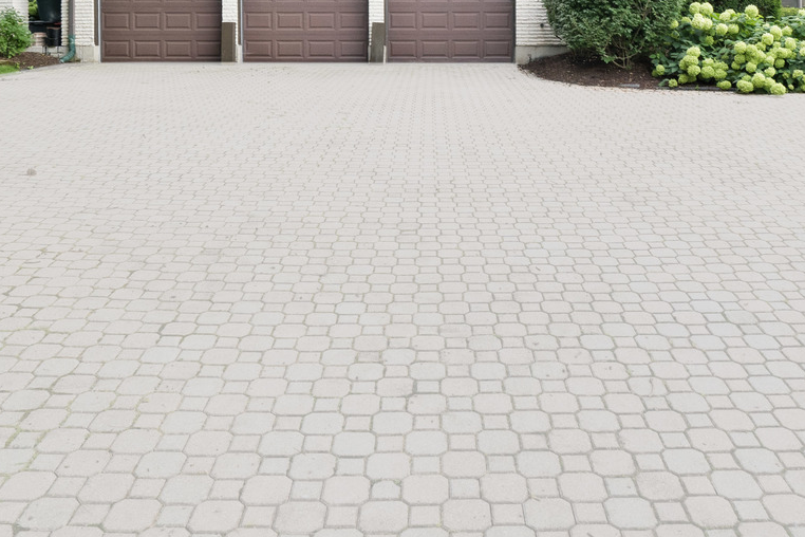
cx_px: 455
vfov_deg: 36.2
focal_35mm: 34
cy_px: 43
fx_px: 760
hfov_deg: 55.6
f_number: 9
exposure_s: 1/13
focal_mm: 16
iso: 500
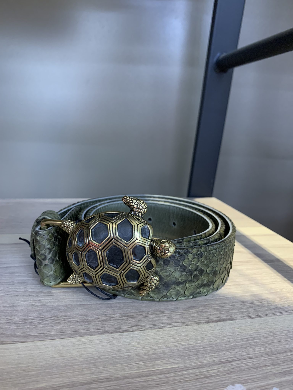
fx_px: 293
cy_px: 195
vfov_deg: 67.3
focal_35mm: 26
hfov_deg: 53.1
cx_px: 146
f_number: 1.8
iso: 320
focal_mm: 4.25
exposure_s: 1/33
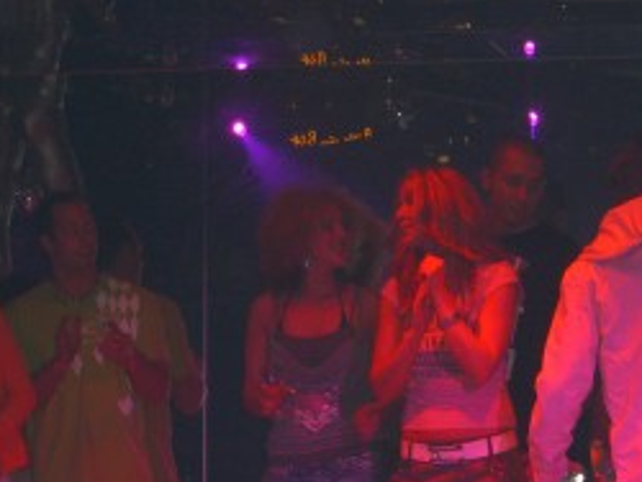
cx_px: 331
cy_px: 331
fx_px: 3026
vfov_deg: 9.1
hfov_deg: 12.1
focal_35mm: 163
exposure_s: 1/60
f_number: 4
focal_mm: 14.2
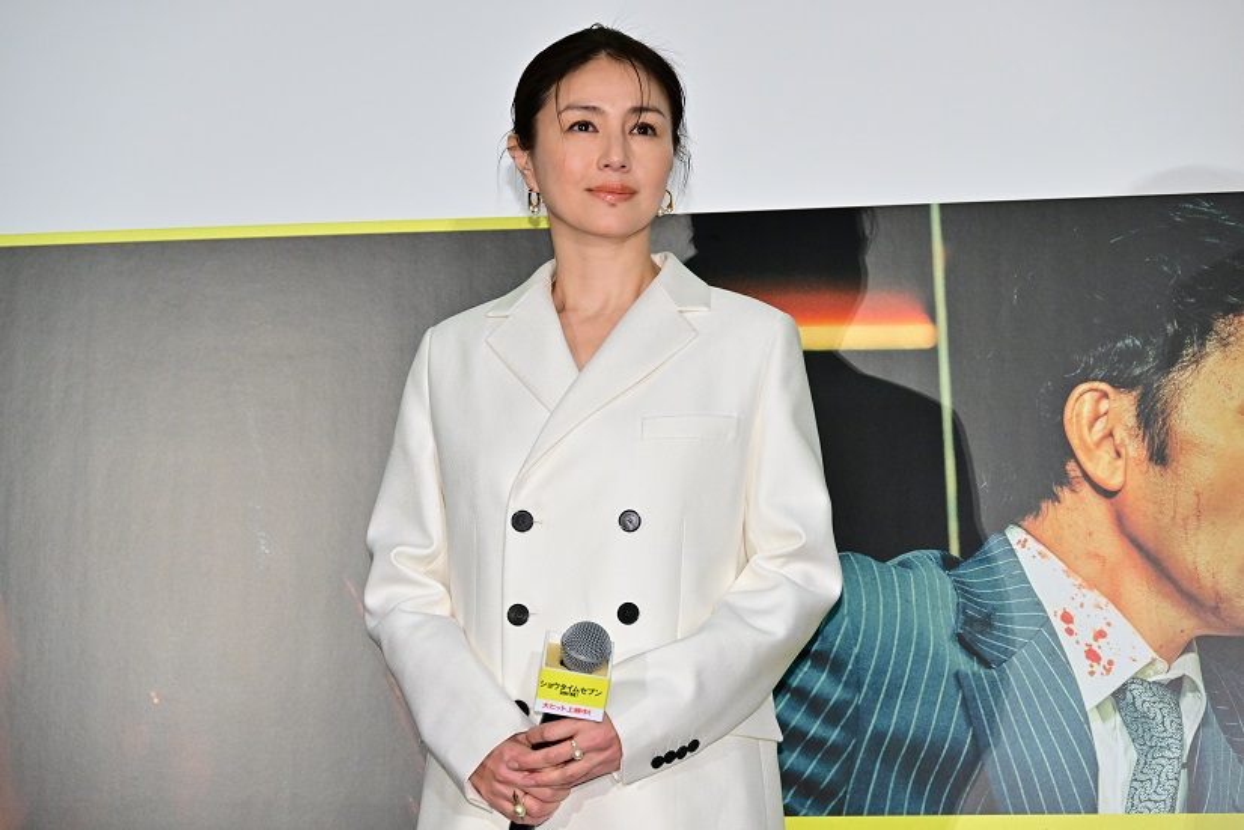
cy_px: 415
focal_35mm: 120
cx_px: 622
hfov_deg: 17.1
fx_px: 4147
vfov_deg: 11.4
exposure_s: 1/200
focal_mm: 120
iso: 3200
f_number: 6.3
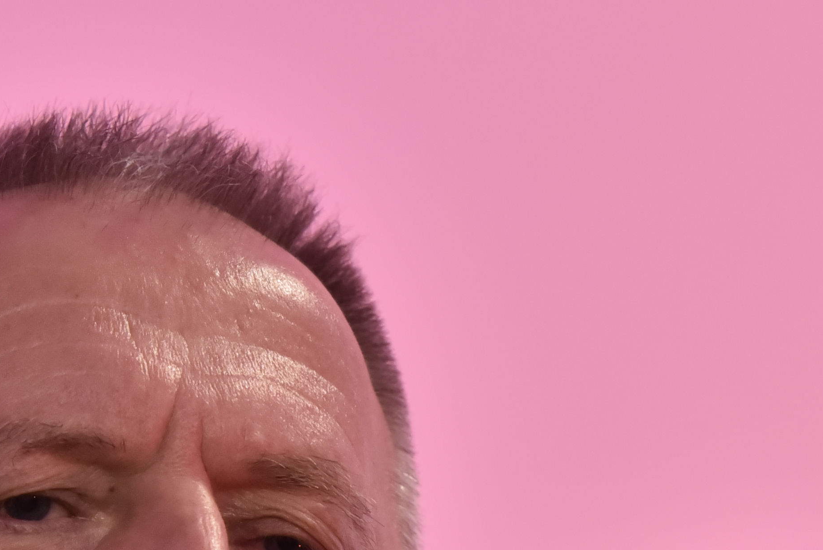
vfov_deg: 2.1
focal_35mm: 652
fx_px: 14912
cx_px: 80
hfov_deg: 3.2
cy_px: 536
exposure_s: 1/200
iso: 1600
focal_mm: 200
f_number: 4.5
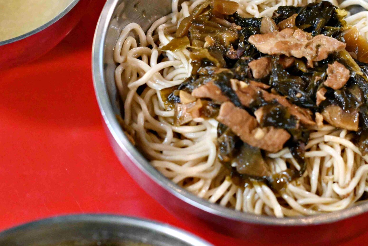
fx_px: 1267
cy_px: 86
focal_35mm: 124
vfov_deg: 11.0
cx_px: 263
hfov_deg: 16.5
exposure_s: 1/200
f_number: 3.2
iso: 5600
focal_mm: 50
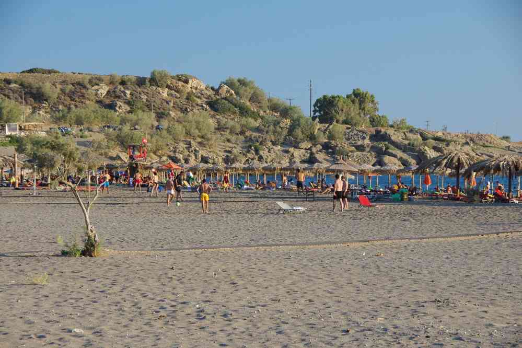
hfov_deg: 17.5
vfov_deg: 11.7
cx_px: 261
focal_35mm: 117
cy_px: 174
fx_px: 1696
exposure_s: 1/125
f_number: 8
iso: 400
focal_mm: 77.5
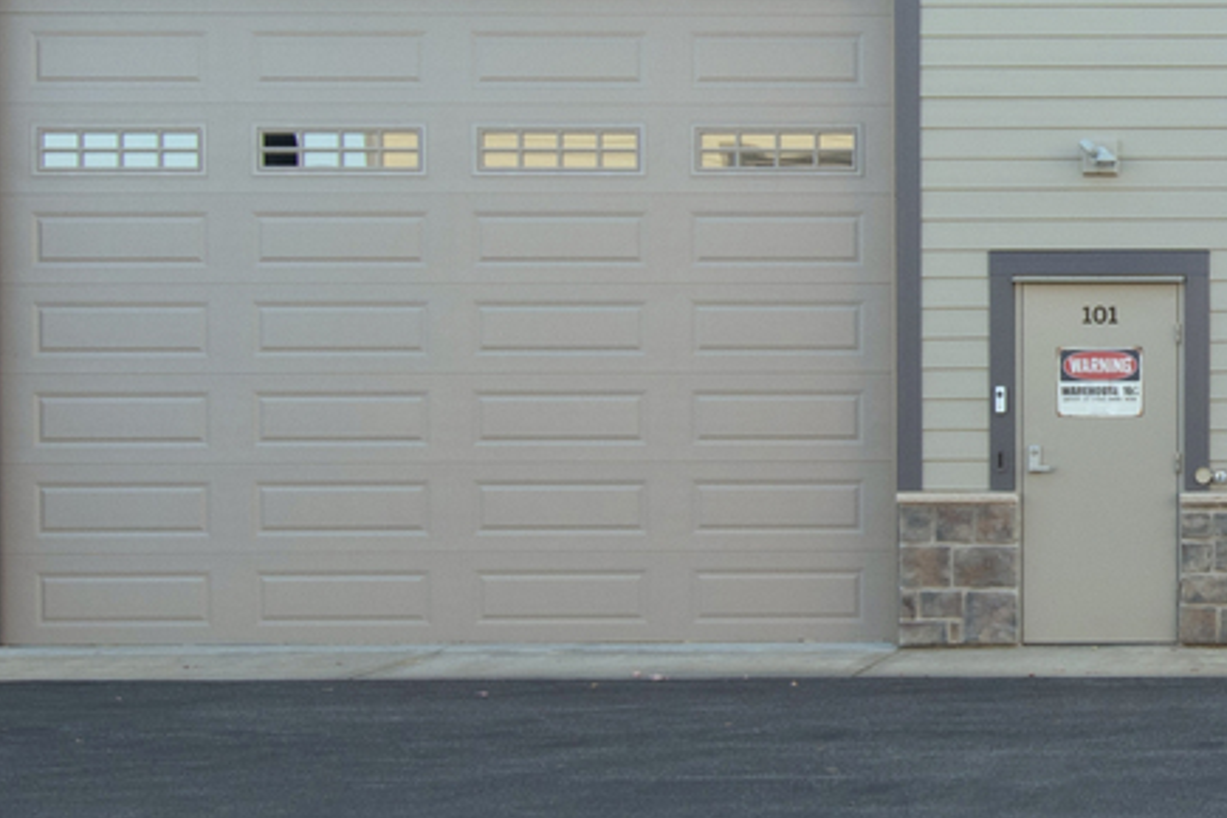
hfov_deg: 28.7
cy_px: 327
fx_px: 2283
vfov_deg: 20.3
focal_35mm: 67
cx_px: 1142
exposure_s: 1/125
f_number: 8
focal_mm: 12
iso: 250
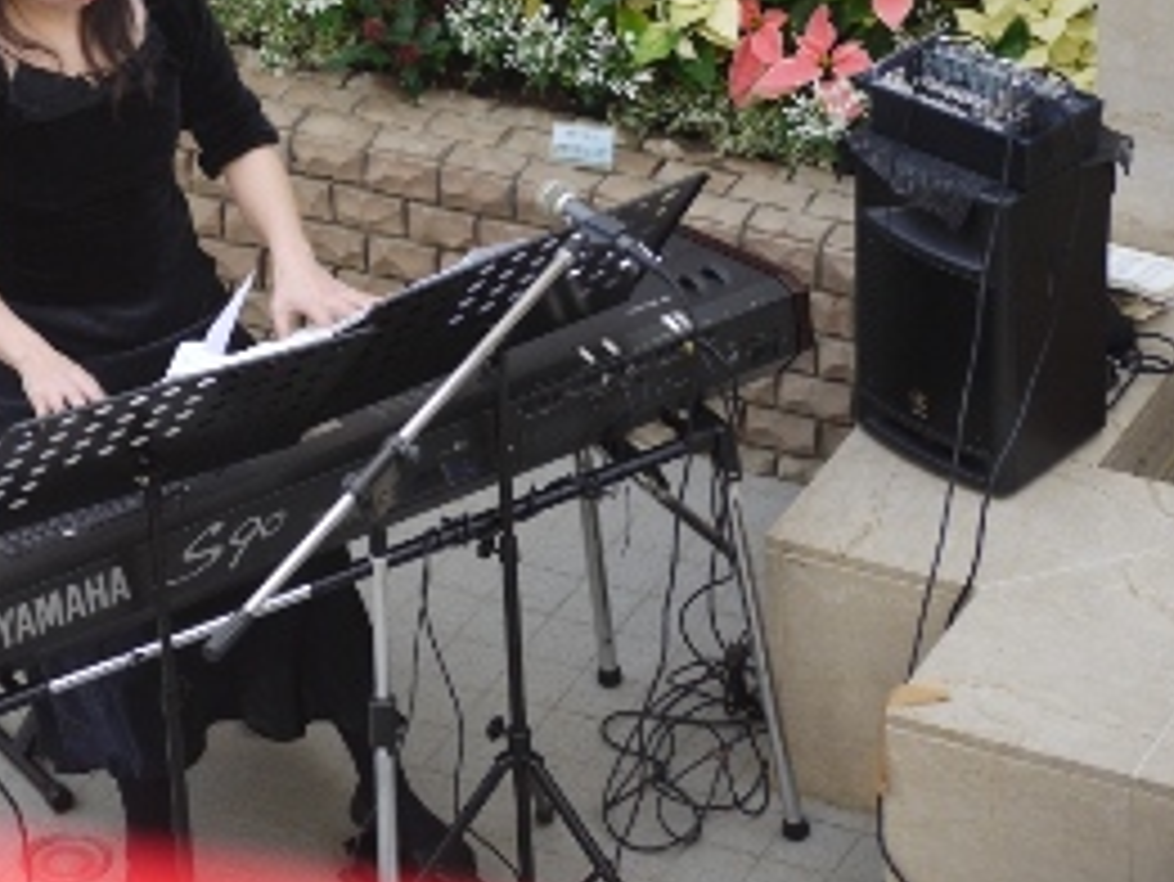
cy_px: 207
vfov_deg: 8.5
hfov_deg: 11.3
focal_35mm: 175
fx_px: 5938
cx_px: 229
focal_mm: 51
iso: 160
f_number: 4
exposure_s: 1/80
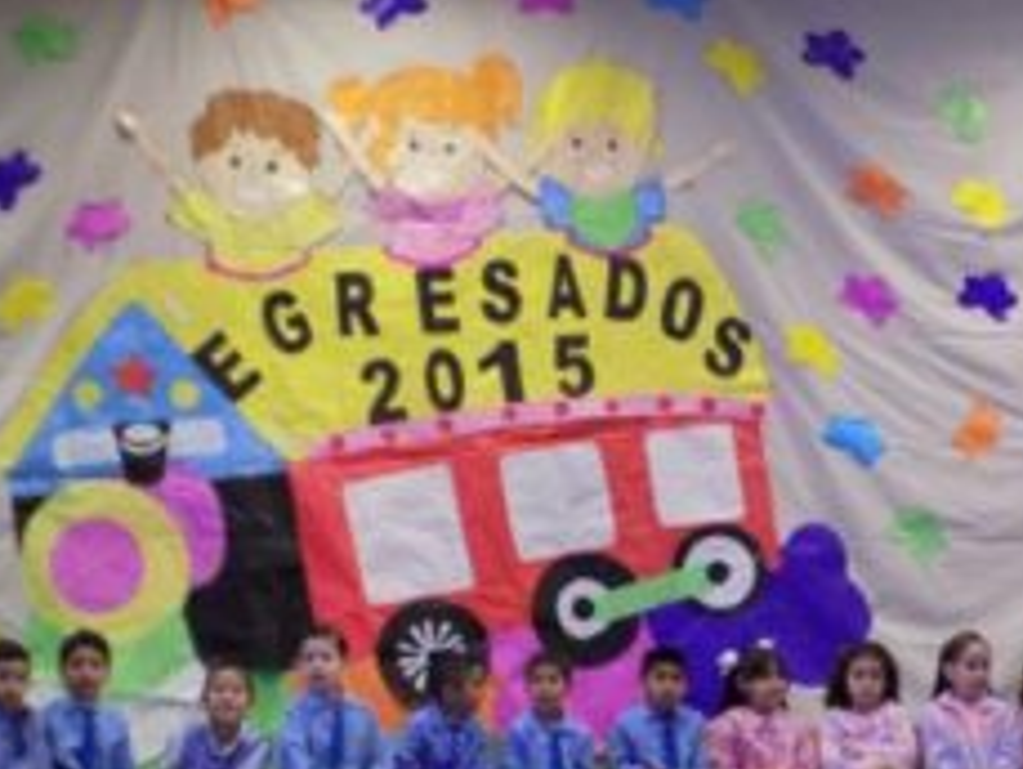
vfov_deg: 10.9
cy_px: 630
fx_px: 4021
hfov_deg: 14.5
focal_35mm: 136
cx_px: 701
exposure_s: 1/25
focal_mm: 13.9
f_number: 4.3
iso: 400
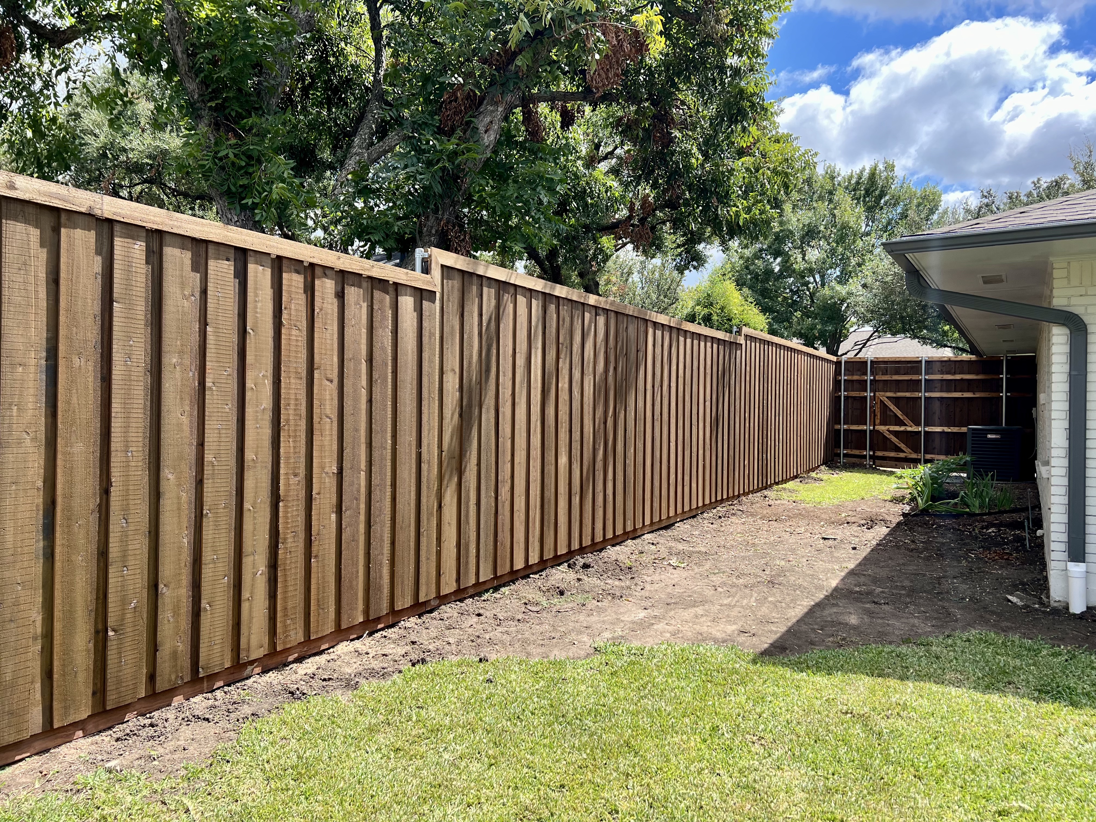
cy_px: 411
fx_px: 823
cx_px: 548
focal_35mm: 26
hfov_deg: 67.3
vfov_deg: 53.1
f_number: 1.5
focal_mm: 5.7
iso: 50
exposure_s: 1/1511
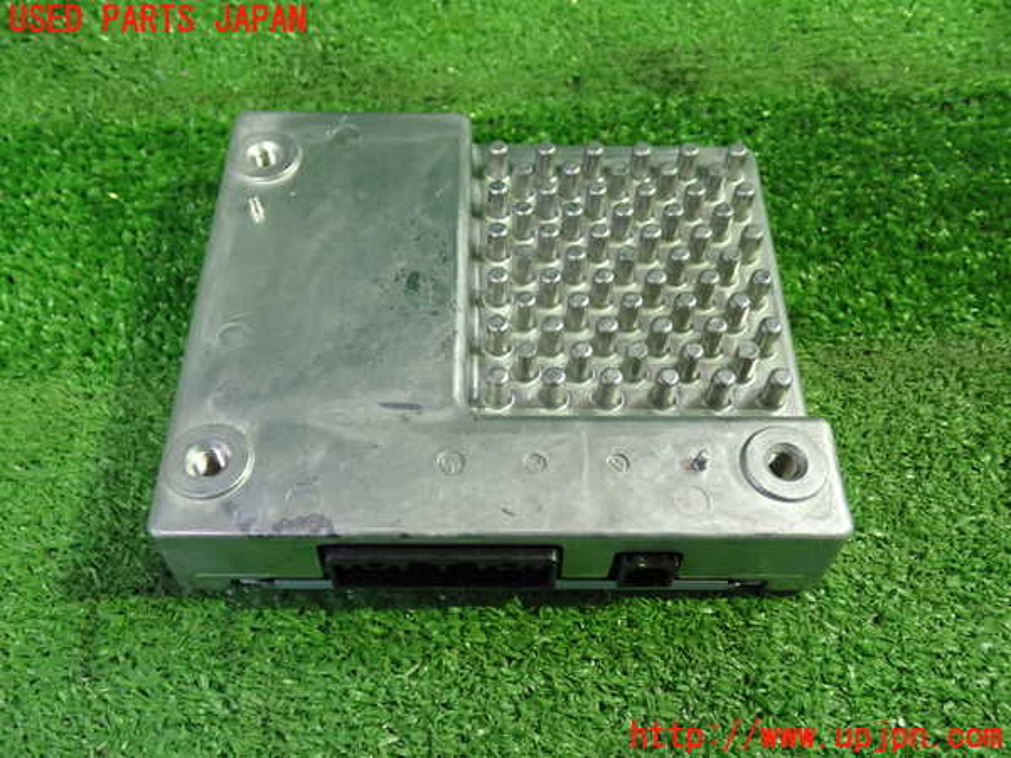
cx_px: 506
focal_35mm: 32
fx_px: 935
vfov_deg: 44.2
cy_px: 379
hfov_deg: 56.8
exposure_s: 1/30
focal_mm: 5.79
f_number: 2.4
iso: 400
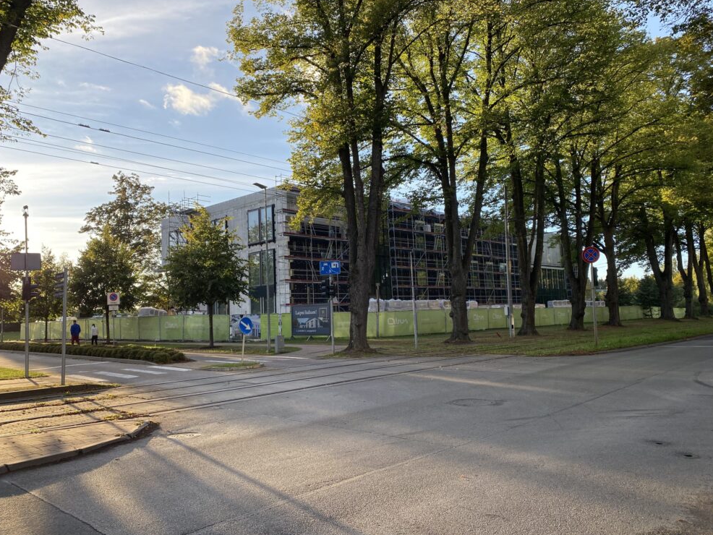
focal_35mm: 27
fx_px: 556
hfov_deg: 65.3
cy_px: 267
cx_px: 352
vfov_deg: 51.4
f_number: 1.8
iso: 32
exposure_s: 1/666
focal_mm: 4.25
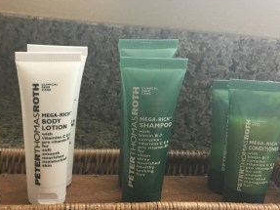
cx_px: 81
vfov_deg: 27.9
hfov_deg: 36.2
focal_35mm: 52
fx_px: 420
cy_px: 135
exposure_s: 1/30
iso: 80
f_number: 2.2
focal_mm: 4.15
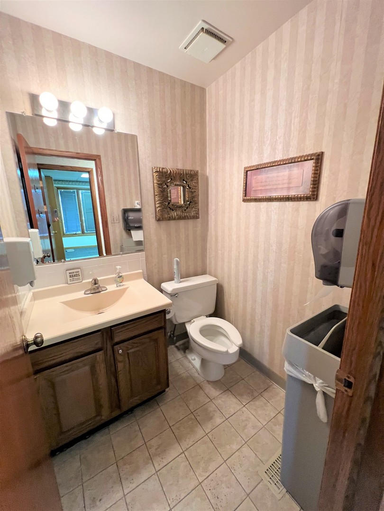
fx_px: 192
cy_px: 256
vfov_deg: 106.2
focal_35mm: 13
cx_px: 192
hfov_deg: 89.9
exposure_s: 1/60
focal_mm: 1.57
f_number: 1.8
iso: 400
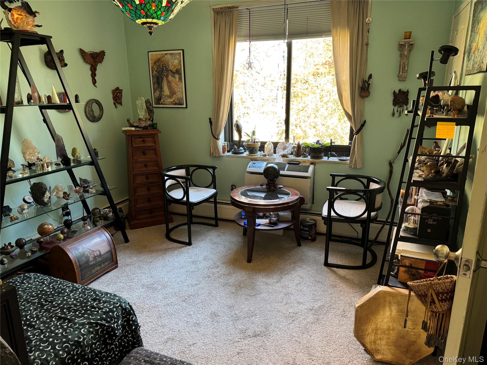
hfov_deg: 71.6
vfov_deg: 56.8
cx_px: 244
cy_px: 182
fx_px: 338
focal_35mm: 24
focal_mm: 6.76
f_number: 1.78
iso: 320
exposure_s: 1/60
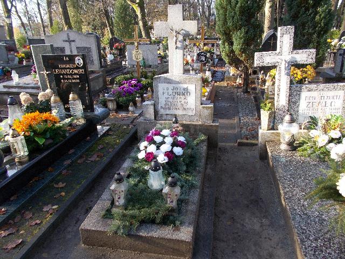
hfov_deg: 67.3
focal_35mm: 26
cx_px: 172
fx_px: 259
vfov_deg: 53.1
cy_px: 130
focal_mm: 4.6
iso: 80
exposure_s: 1/80
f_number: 3.2
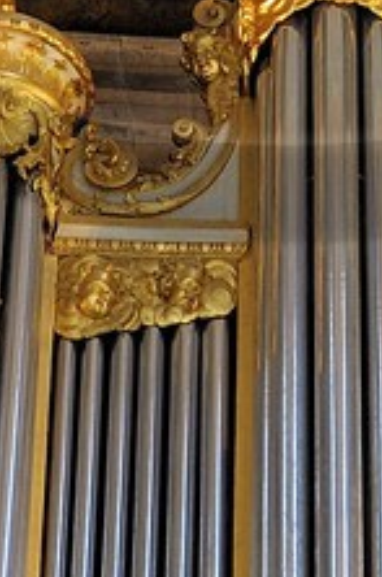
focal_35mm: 303
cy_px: -569
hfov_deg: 4.5
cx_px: 288
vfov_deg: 6.6
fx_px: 4845
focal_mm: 42
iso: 200
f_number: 13
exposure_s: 6
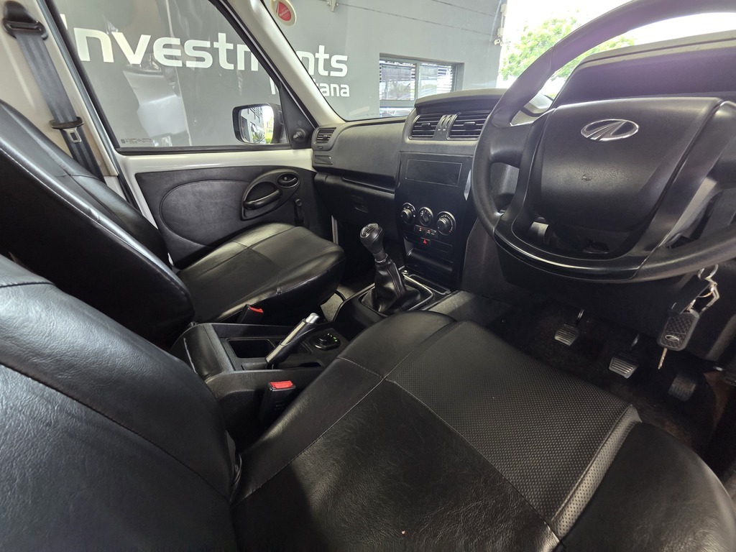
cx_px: 368
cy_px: 276
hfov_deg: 106.2
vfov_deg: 89.9
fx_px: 276
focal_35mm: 13
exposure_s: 1/50
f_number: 2.2
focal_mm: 2.2
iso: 400
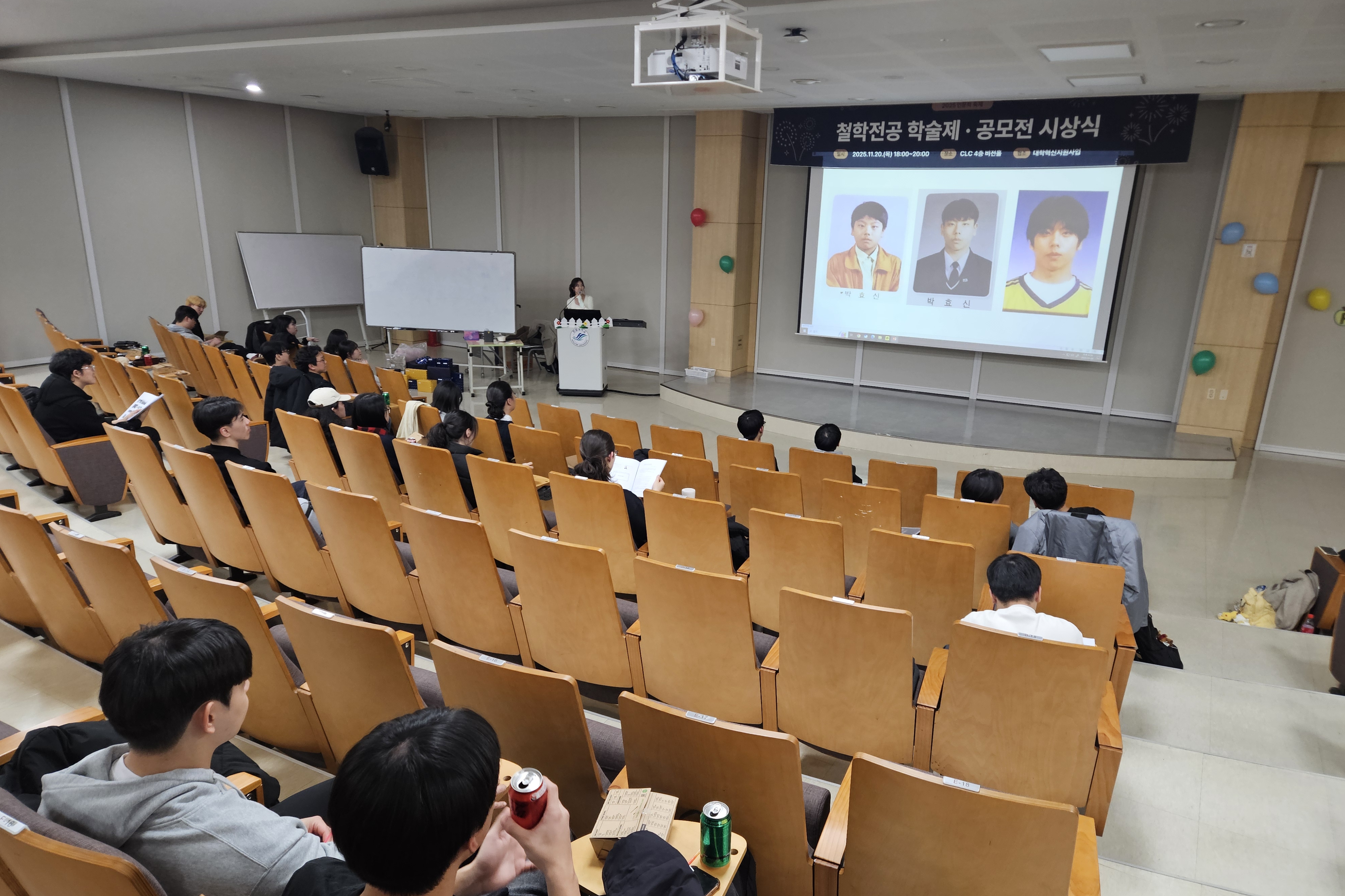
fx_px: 897
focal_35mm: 24
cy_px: 453
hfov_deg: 73.7
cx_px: 672
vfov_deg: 53.1
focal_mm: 5.4
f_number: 1.8
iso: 160
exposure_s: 1/60
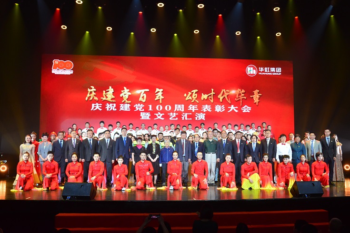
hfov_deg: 51.9
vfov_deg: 35.9
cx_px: 182
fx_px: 360
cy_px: 109
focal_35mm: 37
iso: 2000
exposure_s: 1/125
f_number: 5.6
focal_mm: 34
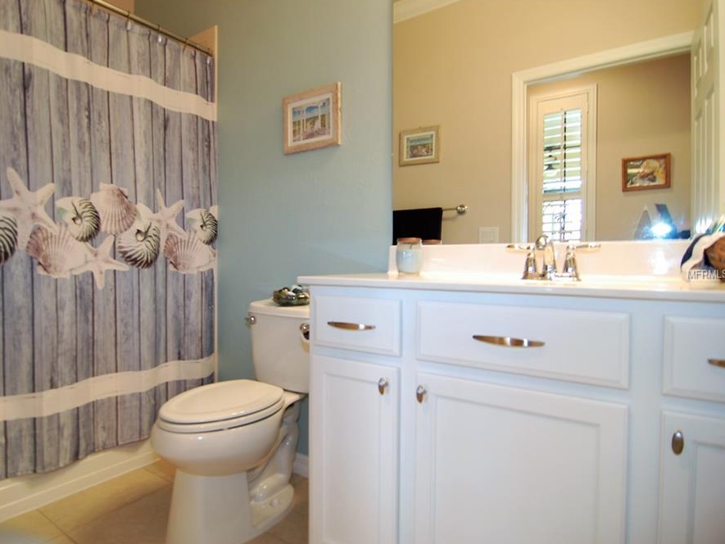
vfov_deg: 66.0
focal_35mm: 20
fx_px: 419
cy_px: 274
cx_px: 314
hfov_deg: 81.3
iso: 200
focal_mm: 12
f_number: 4
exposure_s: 1/8
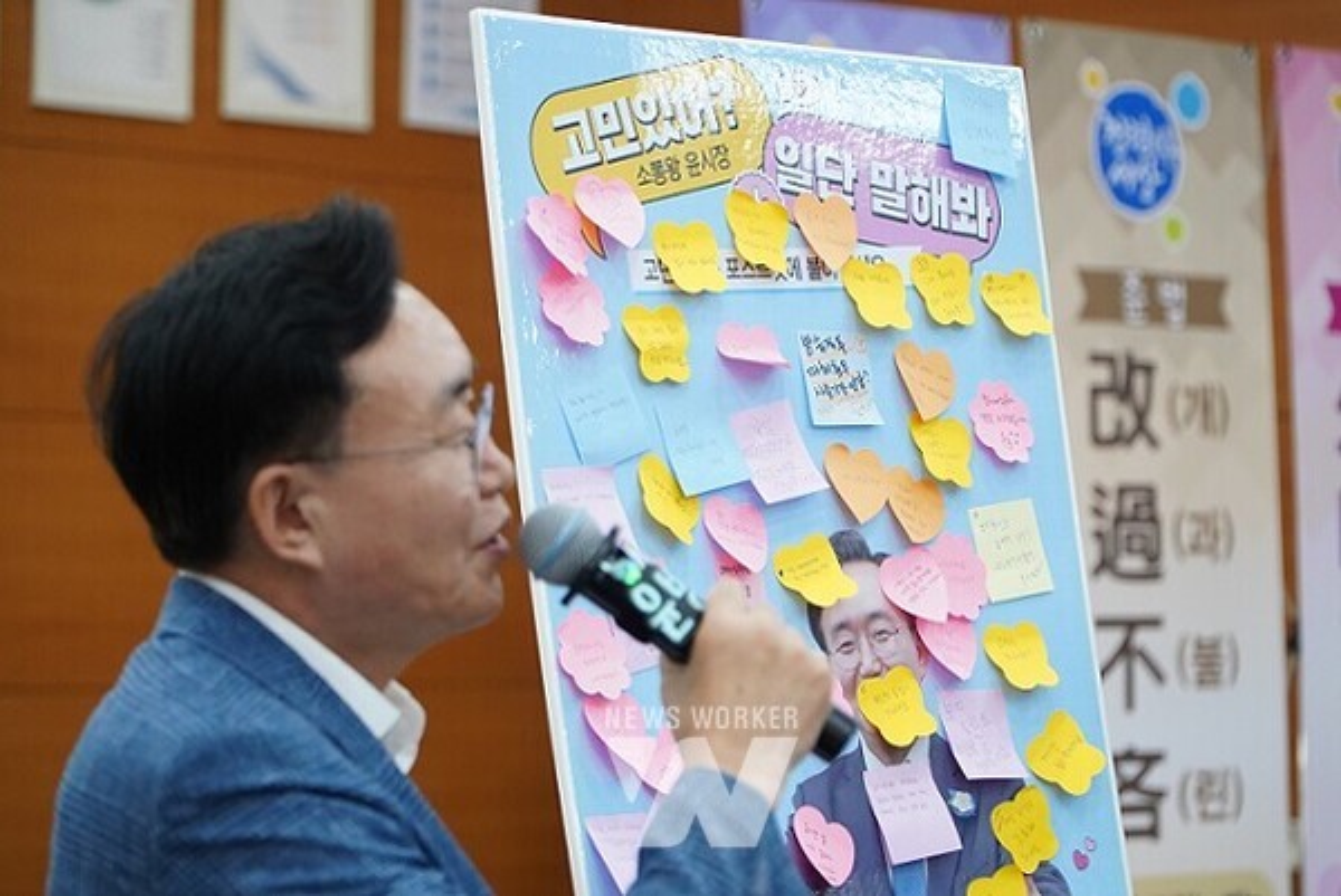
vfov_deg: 10.4
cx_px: 670
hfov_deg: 15.5
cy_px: 448
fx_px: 4920
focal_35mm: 132
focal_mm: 88
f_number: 4
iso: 3200
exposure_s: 1/320
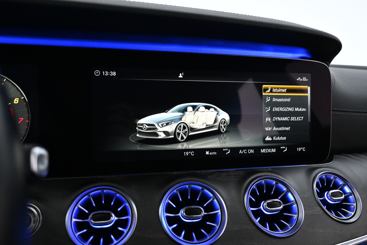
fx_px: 321
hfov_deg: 59.5
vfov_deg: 41.7
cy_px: 122
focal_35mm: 32
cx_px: 184
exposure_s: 1/30
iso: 2200
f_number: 4
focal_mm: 21
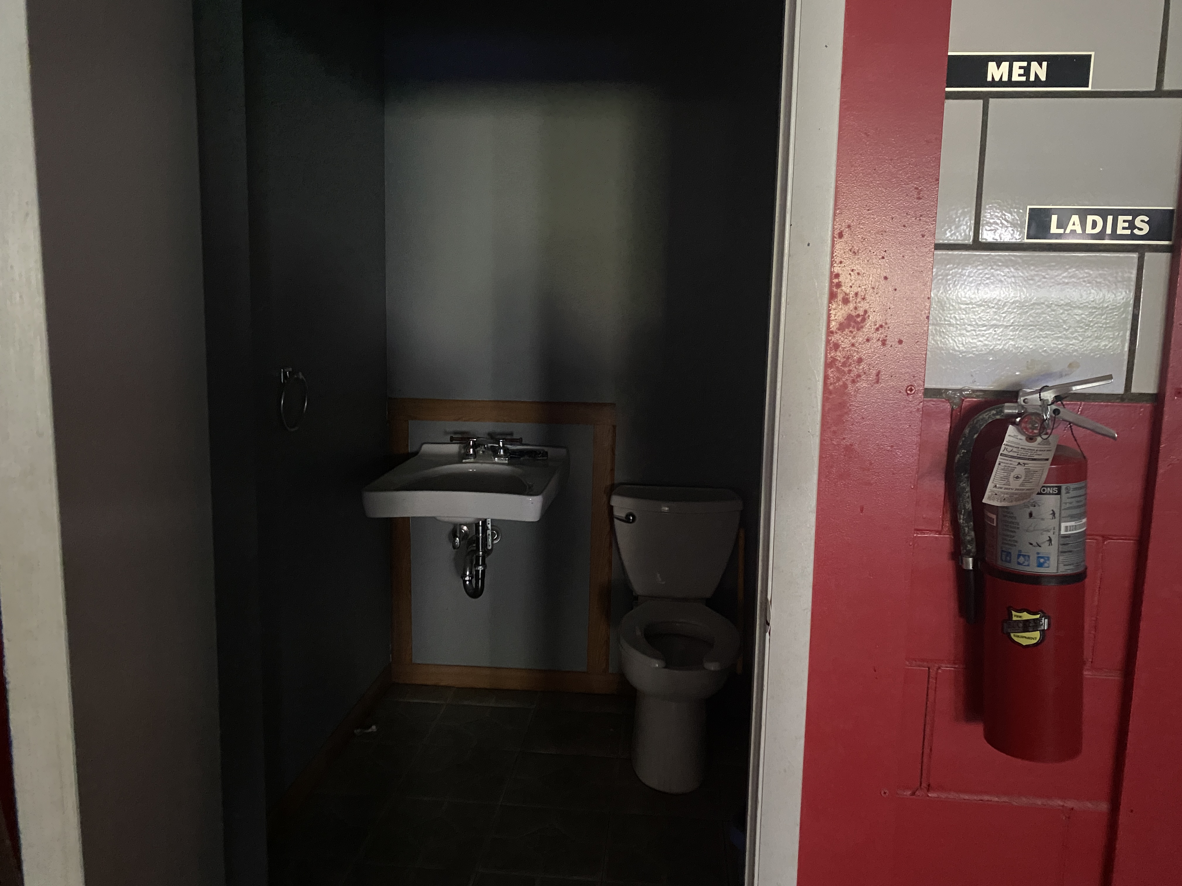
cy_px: 443
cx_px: 591
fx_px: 888
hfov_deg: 67.3
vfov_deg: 53.1
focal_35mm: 26
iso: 1000
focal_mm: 4.25
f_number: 1.8
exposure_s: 1/29
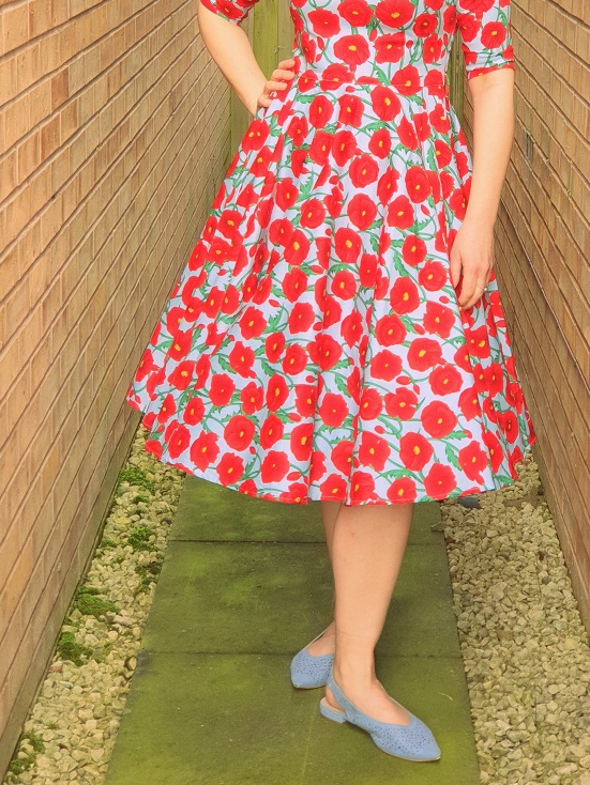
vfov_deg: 22.8
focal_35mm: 85
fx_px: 1931
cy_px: 180
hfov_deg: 17.3
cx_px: 427
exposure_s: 1/50
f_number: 2.4
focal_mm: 6
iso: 100
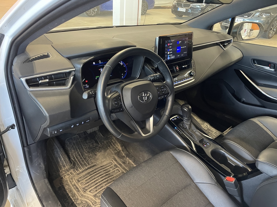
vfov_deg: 53.1
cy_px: 104
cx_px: 138
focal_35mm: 26
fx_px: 208
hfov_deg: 67.3
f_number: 1.6
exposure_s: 1/49
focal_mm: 4.2
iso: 500
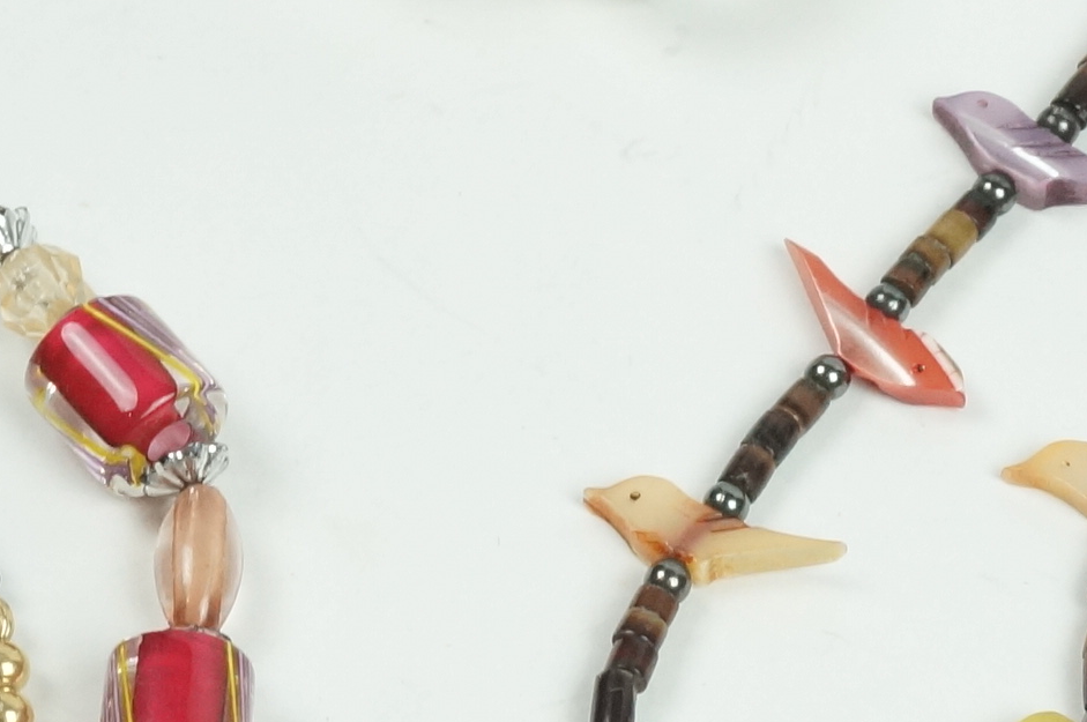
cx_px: 538
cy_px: 461
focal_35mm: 165
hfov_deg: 12.5
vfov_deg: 8.3
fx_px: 4973
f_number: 10
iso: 1250
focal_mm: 29
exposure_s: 1/60
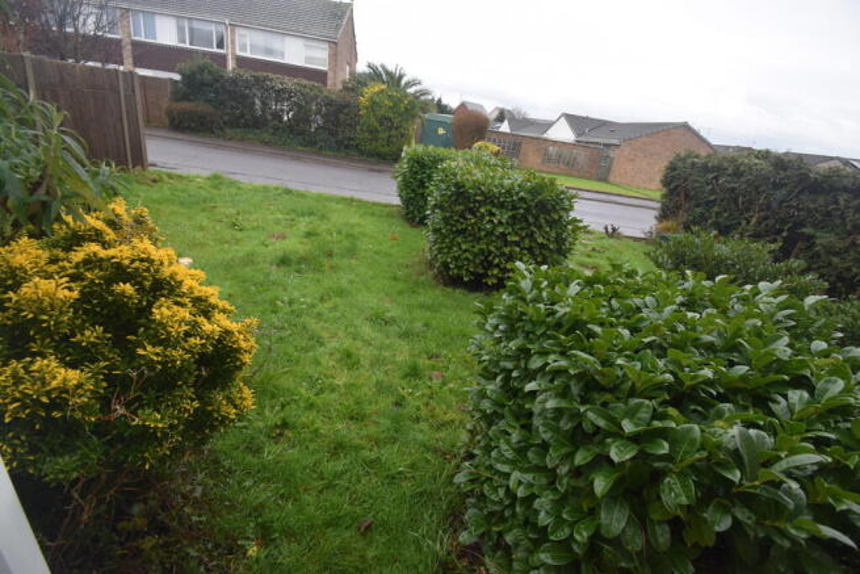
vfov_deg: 77.4
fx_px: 358
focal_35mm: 15
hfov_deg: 100.4
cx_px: 430
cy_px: 287
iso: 400
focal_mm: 10
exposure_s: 1/160
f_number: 6.3
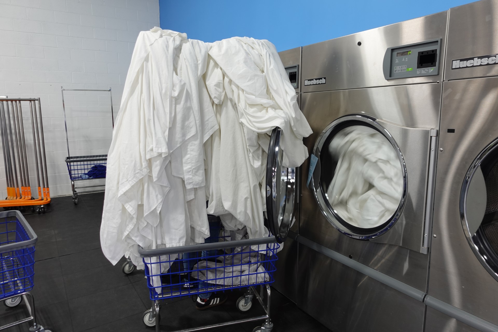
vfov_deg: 53.1
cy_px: 166
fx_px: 332
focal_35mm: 24
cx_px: 249
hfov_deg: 73.7
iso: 125
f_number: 2.5
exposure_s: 1/30
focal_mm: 9.4
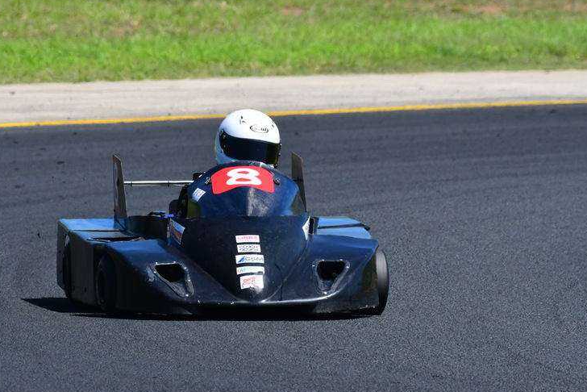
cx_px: 288
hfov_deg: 2.7
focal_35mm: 758
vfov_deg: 1.8
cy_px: 192
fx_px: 12364
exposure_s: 1/640
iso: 500
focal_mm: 460
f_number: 11
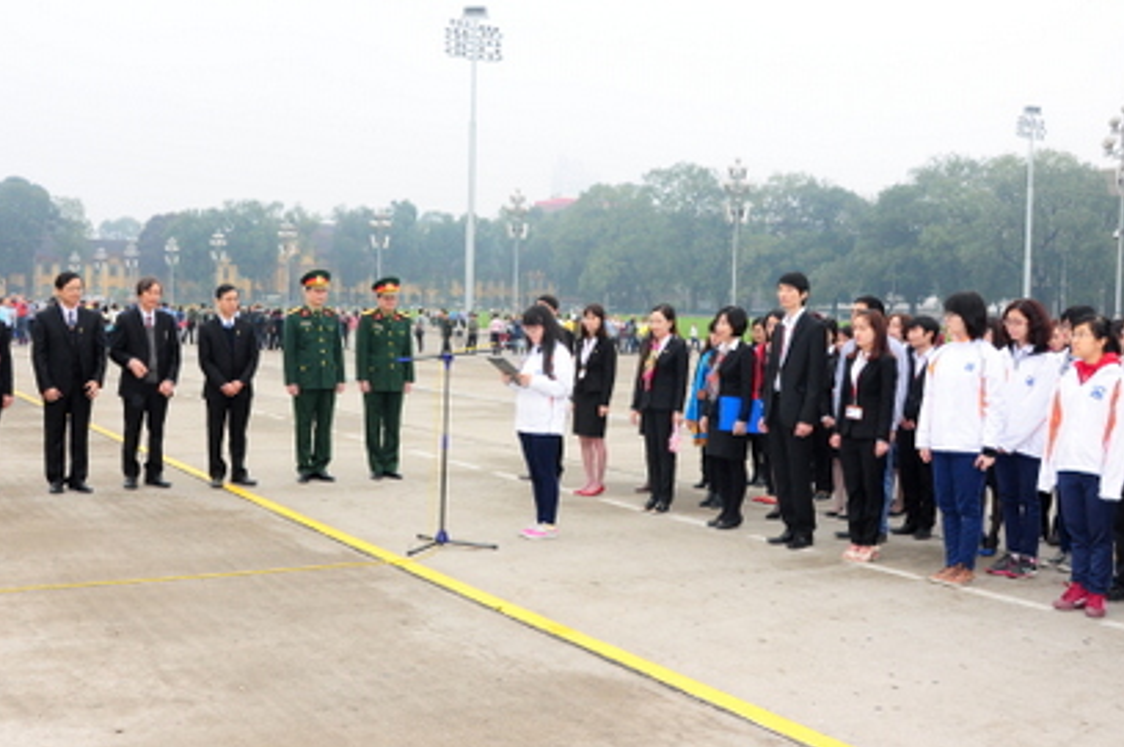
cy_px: 347
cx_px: 543
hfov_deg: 50.0
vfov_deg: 34.4
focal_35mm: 39
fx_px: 1204
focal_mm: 21
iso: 640
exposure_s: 1/160
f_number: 8
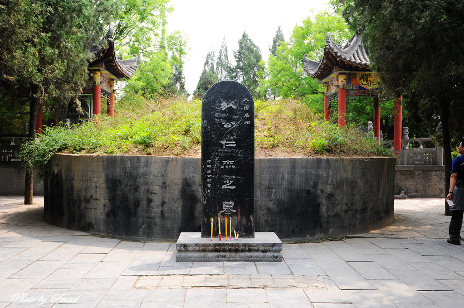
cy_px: 154
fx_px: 451
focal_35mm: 35
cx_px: 232
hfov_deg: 54.5
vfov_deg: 37.8
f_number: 4
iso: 200
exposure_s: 1/320
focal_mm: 35
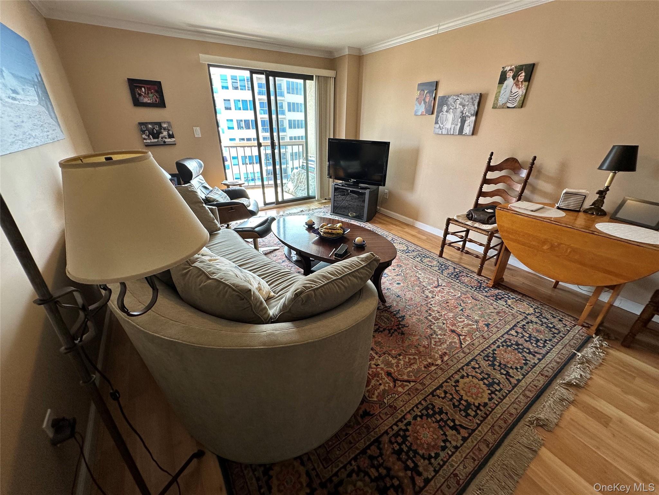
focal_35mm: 14
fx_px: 267
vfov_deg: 85.7
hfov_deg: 102.1
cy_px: 248
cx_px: 330
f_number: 2.2
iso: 160
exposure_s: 1/120
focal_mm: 2.22
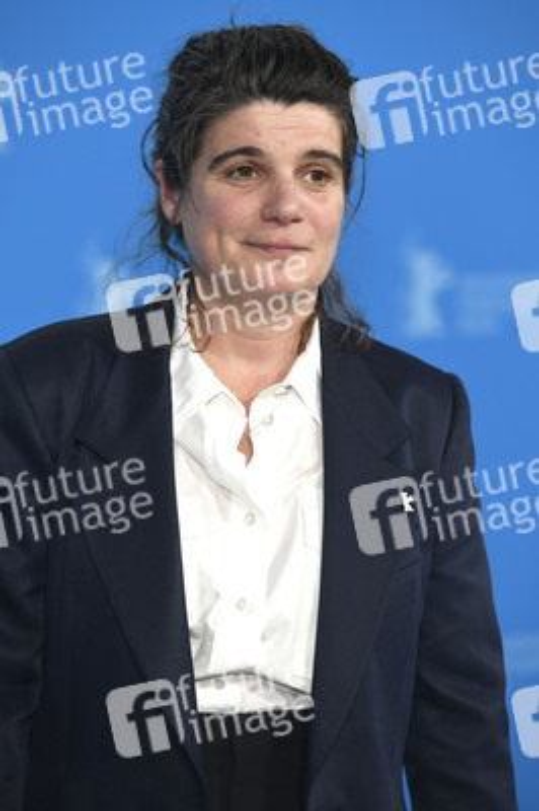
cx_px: 270
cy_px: 406
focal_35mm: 145
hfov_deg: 9.4
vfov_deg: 14.2
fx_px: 3262
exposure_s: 1/400
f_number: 4
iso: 640
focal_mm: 145
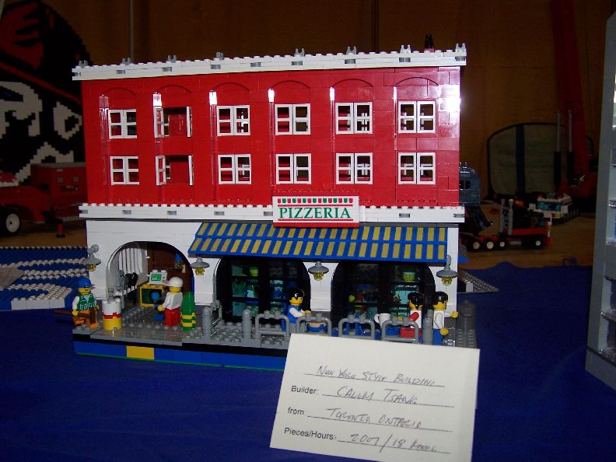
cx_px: 308
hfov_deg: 49.0
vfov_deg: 37.7
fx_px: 676
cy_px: 231
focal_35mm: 38
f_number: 2.8
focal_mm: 6.3
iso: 140
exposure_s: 1/60
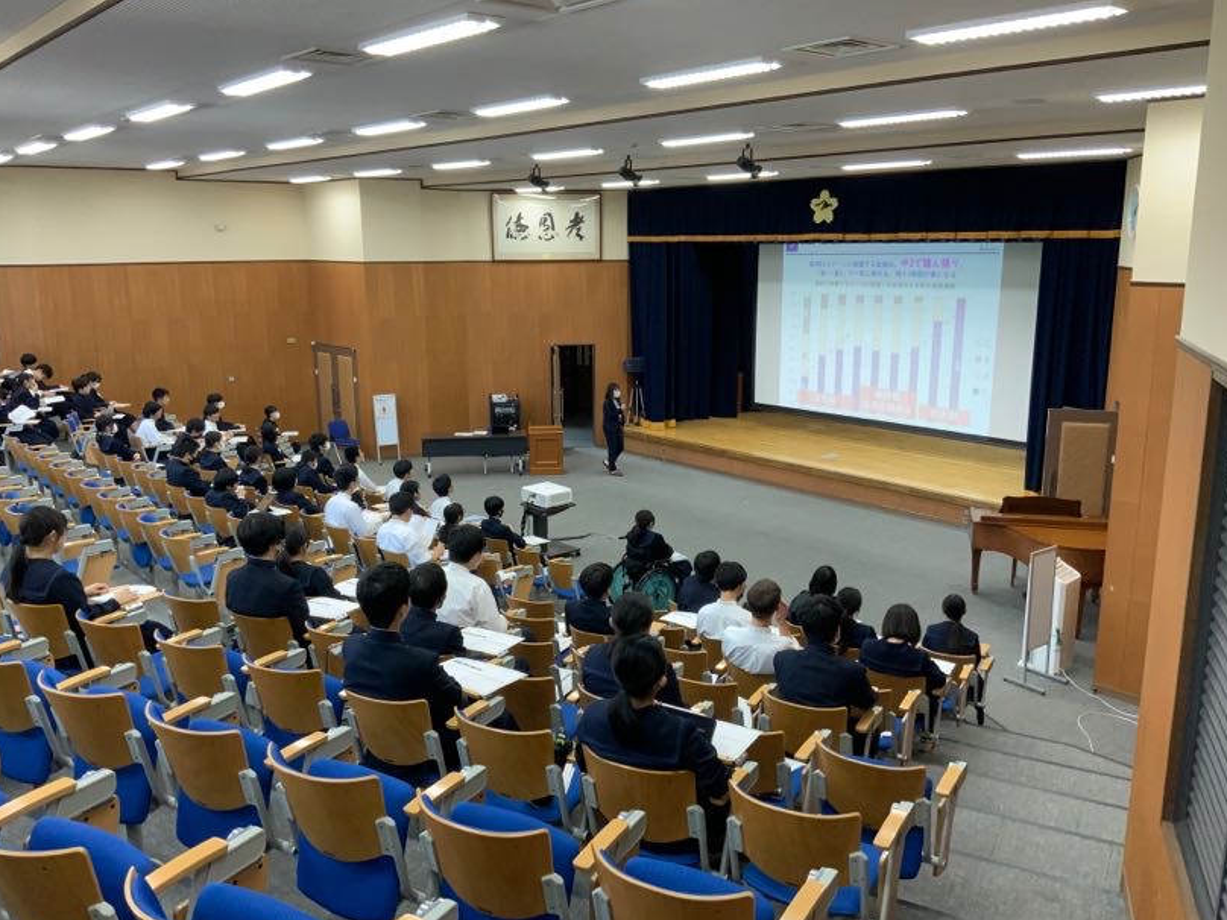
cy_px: 464
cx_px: 606
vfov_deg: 46.8
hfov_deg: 60.0
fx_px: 1063
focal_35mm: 30
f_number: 1.8
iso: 80
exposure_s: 1/60
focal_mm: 3
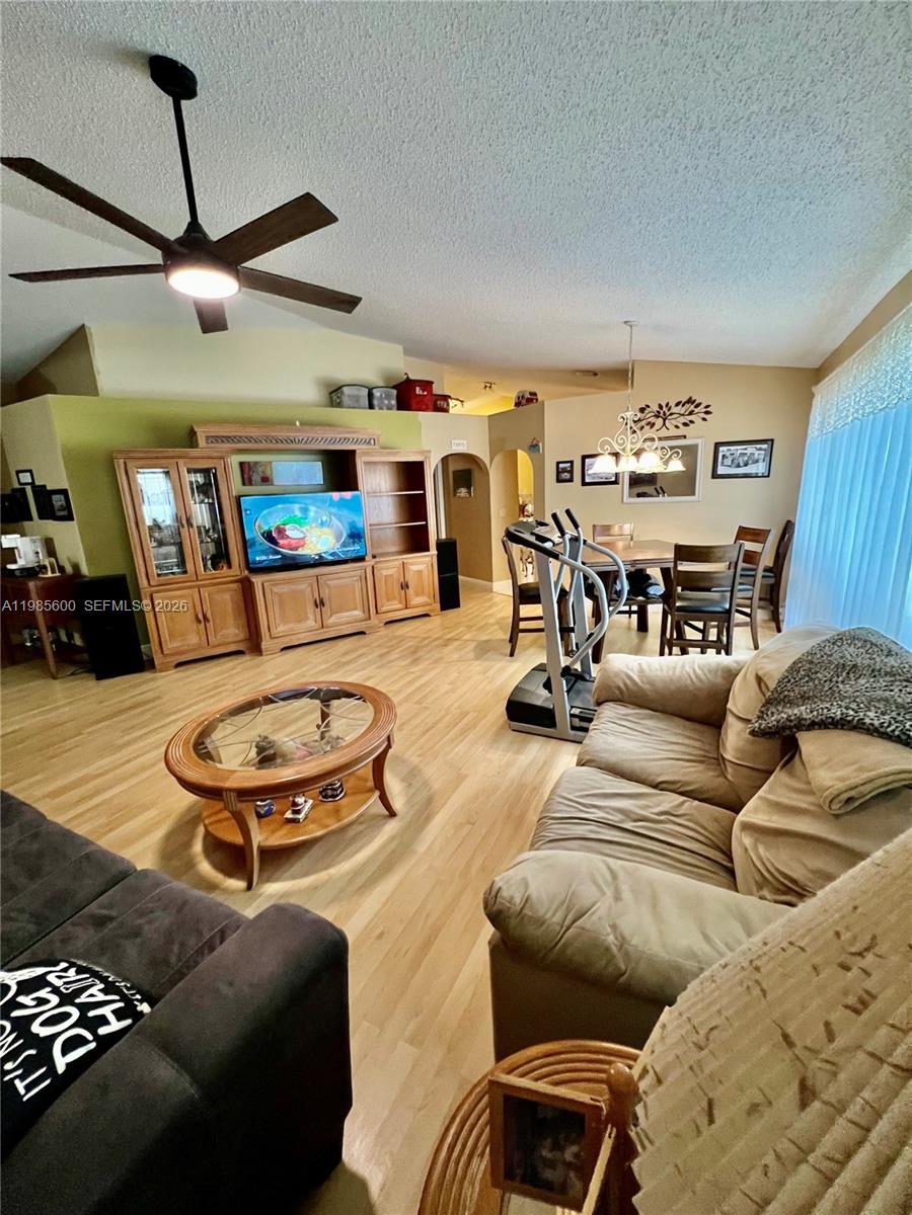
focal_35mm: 13
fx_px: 457
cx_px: 456
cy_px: 608
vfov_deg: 106.2
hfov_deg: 89.9
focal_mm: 1.57
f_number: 1.8
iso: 800
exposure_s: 1/60
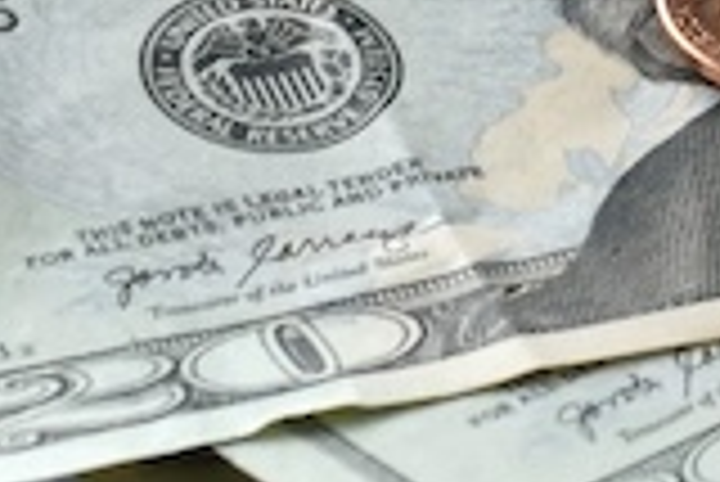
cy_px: -232
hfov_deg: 5.5
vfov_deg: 3.7
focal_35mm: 375
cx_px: 945
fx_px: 7507
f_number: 11
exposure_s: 1/80
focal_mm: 40
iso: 250
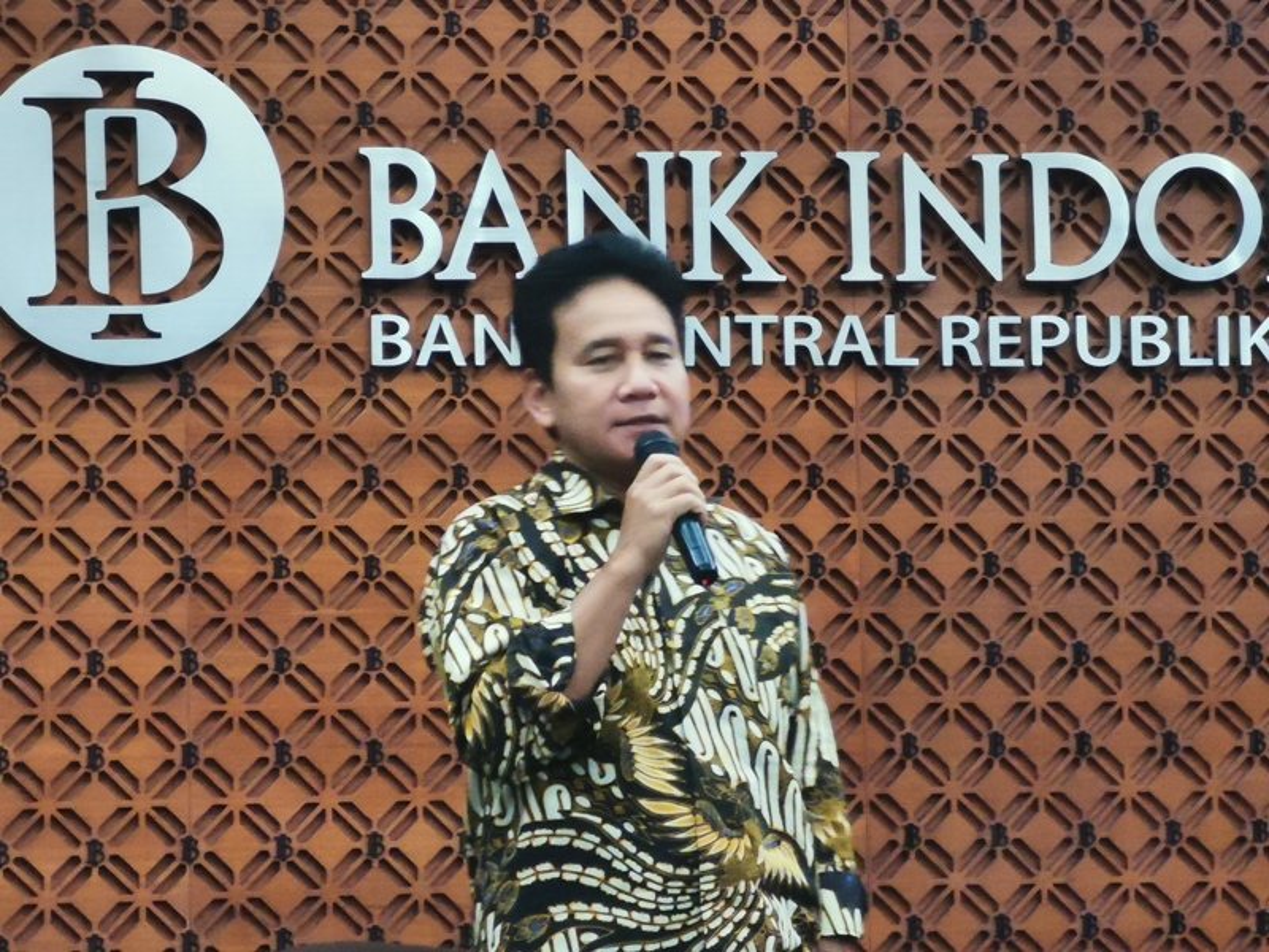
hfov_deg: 14.6
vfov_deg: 11.0
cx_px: 634
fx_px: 4949
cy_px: 476
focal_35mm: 135
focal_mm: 7.48
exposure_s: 1/20
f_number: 2.4
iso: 500
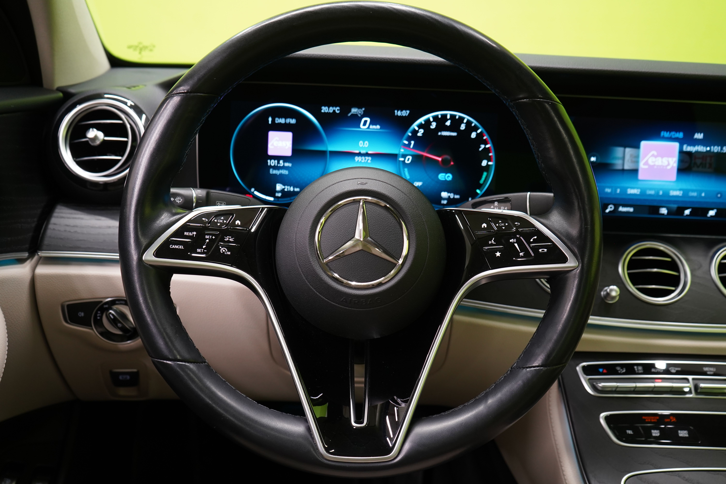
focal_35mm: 35
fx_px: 706
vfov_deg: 37.9
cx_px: 363
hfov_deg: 54.4
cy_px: 242
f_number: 5.6
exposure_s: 1/25
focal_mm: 35
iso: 1250
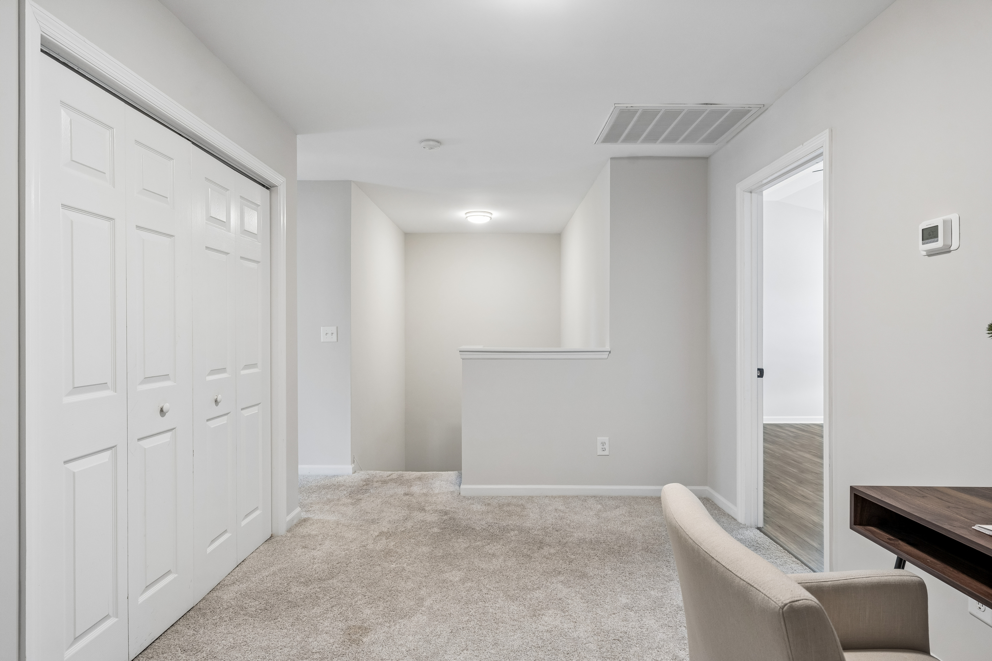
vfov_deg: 67.4
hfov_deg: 90.0
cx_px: 496
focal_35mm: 18
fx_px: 496
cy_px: 330
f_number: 7.1
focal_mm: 18
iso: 400
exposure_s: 1/8
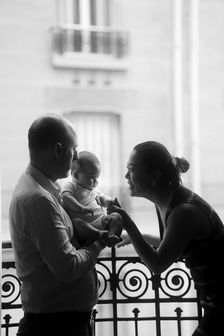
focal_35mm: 85
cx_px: 112
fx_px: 793
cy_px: 168
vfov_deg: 23.9
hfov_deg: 16.1
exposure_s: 1/500
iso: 640
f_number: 2.2
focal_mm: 85
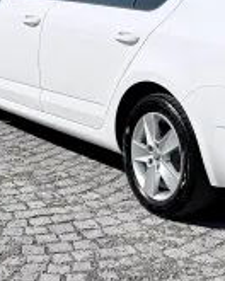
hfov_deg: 28.4
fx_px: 425
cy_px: 61
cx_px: 210
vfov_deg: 35.6
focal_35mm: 51
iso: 80
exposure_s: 1/5714
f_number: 1.78
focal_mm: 6.76
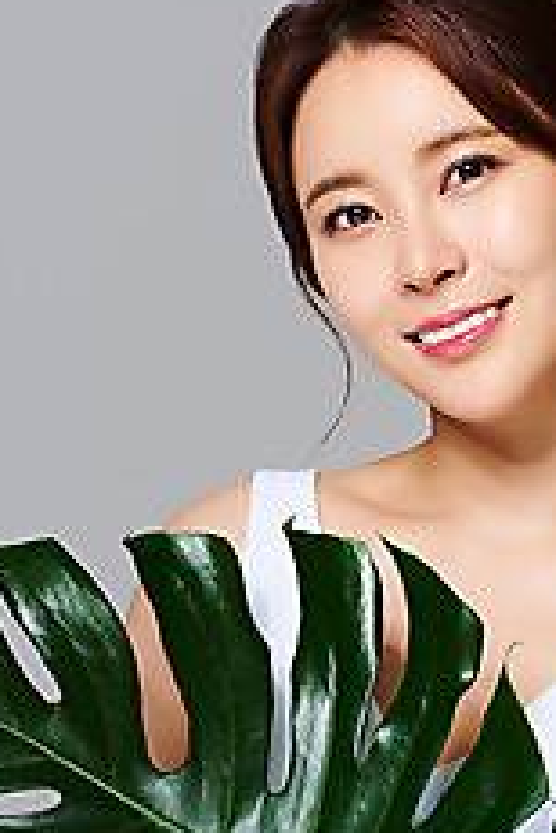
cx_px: 399
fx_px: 4216
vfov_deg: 11.3
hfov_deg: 7.5
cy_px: 325
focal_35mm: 182
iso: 64
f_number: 16
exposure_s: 1/125
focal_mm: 105
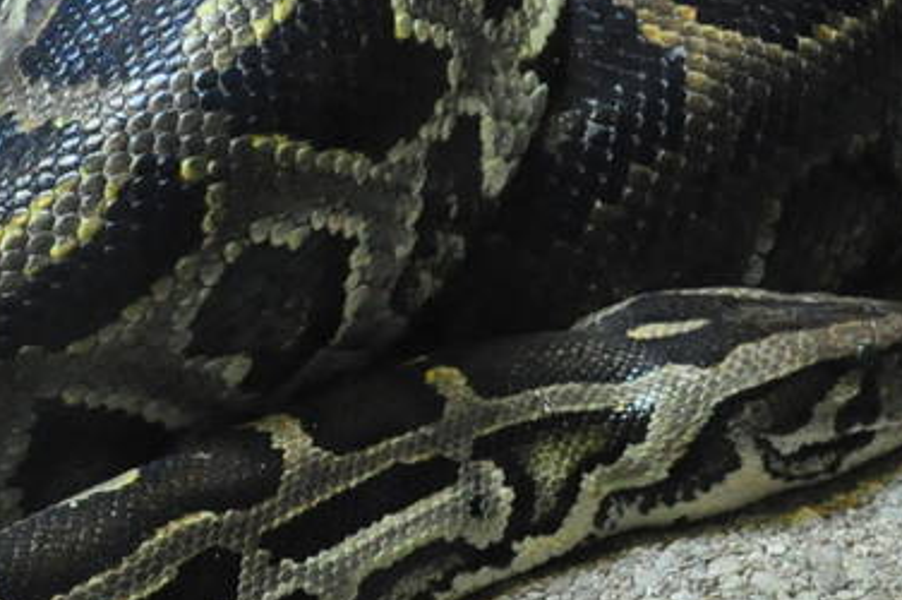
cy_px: 28
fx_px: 5586
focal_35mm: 223
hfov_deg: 9.2
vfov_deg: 6.1
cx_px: 549
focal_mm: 35
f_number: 4.5
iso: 3200
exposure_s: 1/80
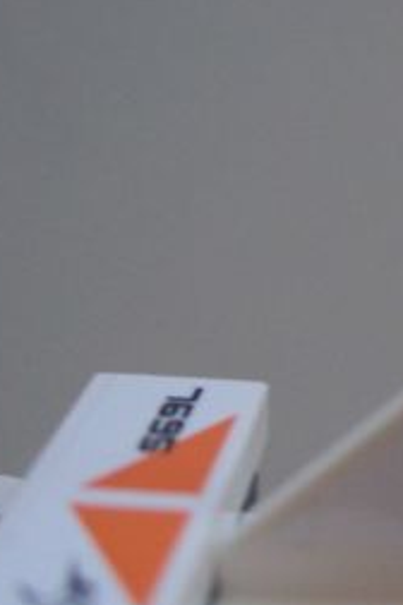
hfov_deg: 10.9
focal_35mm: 122
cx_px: 578
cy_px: 439
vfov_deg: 16.7
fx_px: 2048
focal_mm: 7.8
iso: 160
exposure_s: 1/30
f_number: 2.8
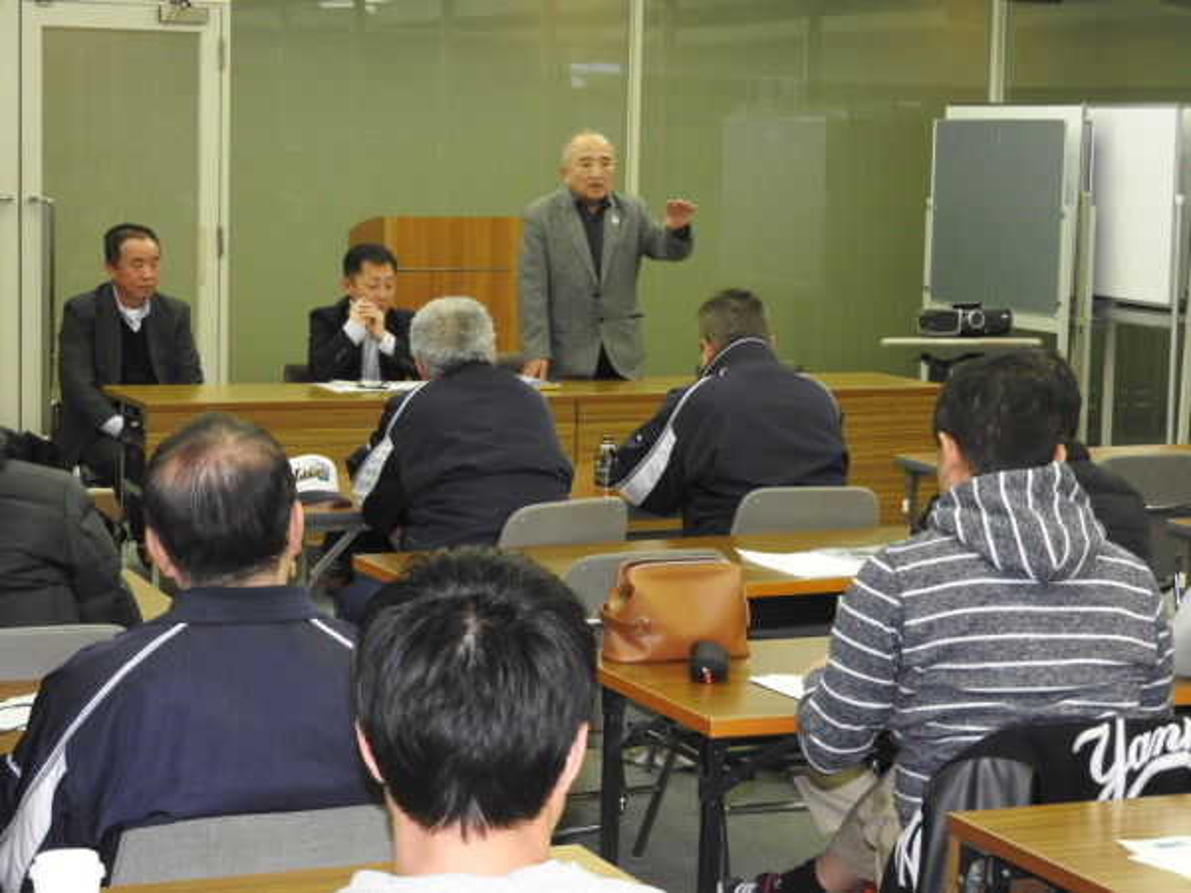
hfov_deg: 24.4
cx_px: 596
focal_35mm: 80
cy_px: 446
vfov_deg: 18.4
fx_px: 2752
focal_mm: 14.3
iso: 400
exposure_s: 1/60
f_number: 4.5
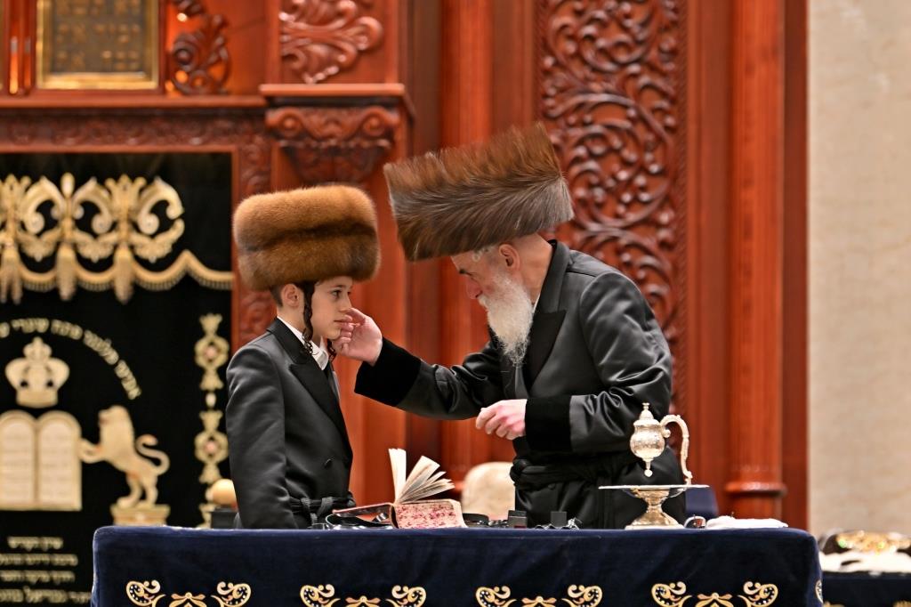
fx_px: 5692
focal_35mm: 225
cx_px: 456
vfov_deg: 6.1
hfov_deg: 9.2
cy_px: 304
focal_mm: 150
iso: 200
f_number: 2.8
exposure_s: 1/160
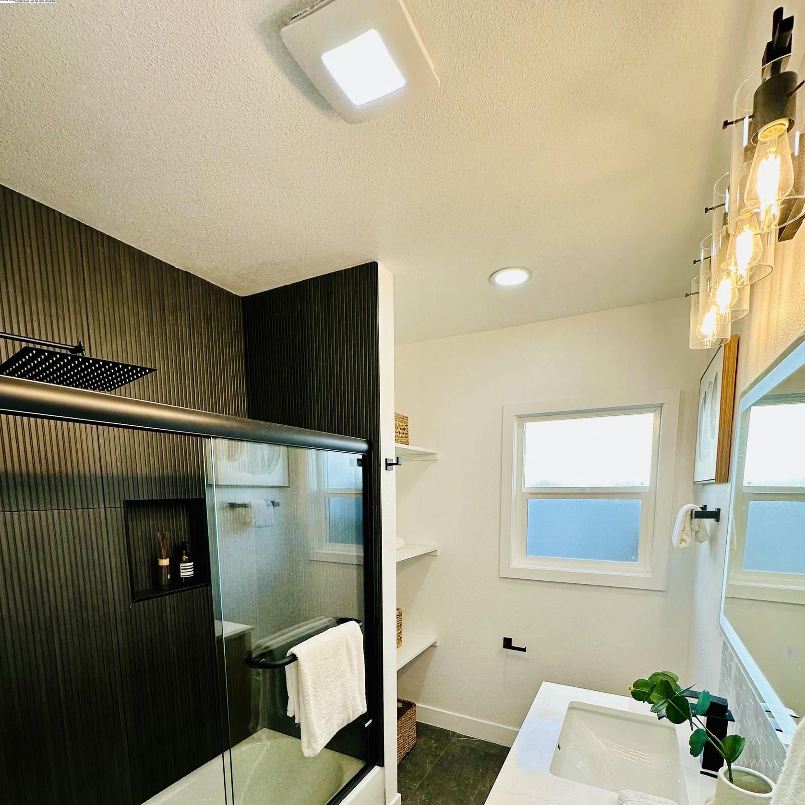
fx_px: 447
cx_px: 412
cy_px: 546
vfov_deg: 80.7
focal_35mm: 17
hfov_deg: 84.0
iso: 50
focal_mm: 2.22
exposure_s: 1/120
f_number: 2.2
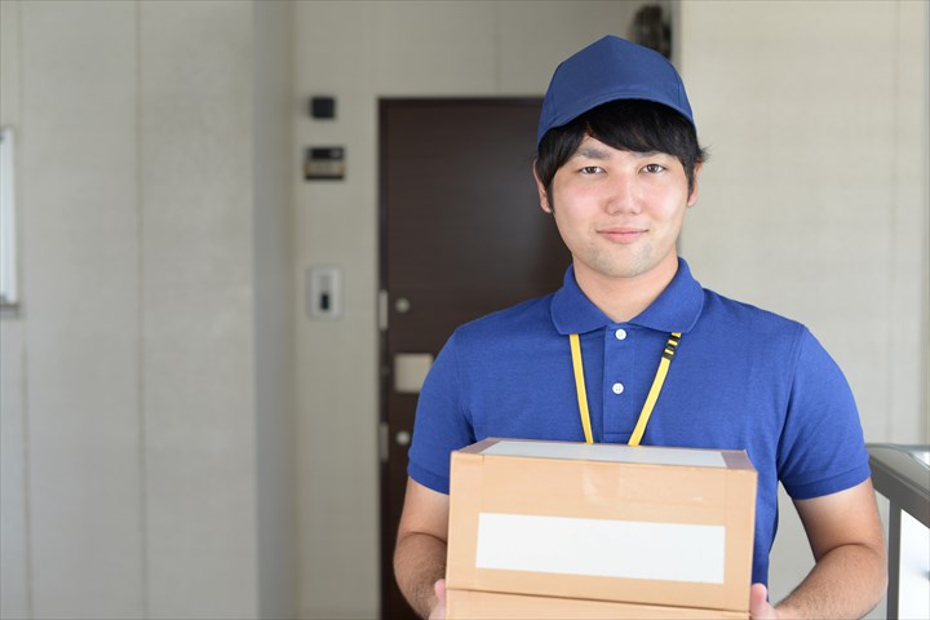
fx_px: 1292
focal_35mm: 50
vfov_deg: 27.0
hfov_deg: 39.6
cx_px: 465
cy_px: 310
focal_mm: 50
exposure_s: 1/125
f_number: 3.5
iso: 200
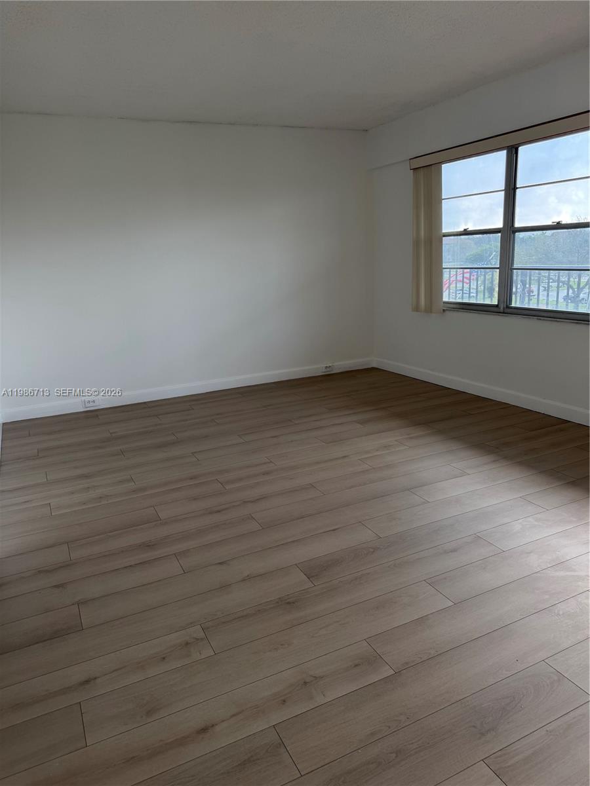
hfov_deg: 56.8
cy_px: 393
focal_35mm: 24
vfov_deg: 71.6
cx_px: 295
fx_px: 545
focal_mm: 6.76
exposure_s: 1/305
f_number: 1.78
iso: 80
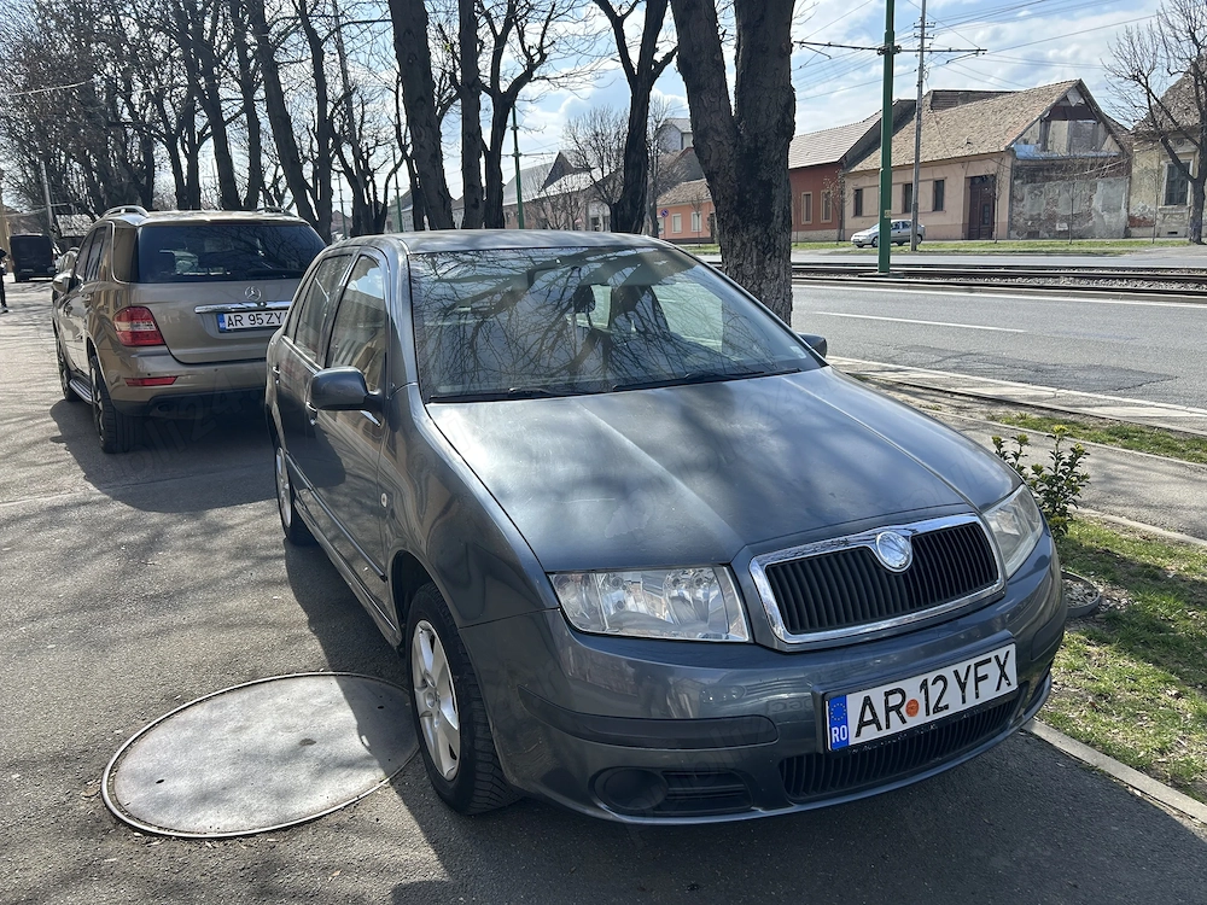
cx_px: 604
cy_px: 452
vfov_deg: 53.1
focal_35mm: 26
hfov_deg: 67.3
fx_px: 907
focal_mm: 5.7
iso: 50
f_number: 1.5
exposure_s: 1/2353
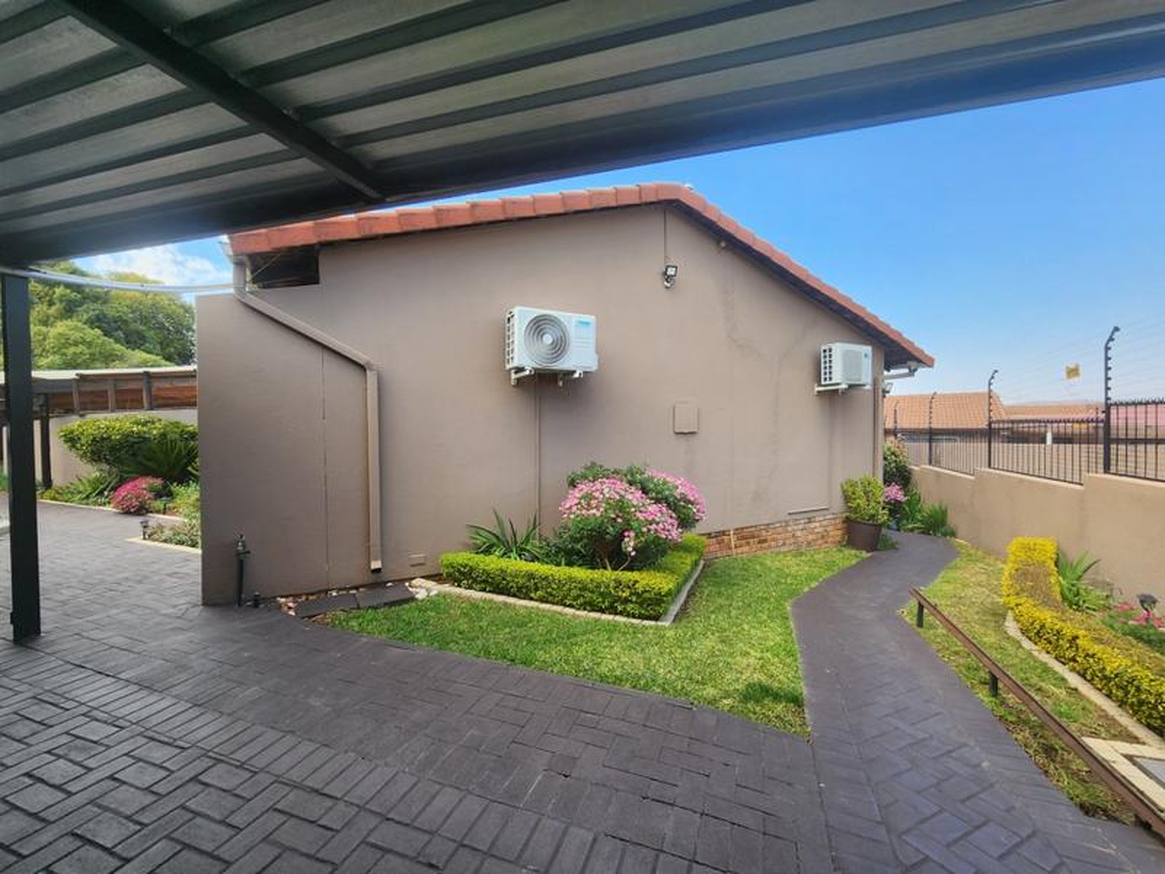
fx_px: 438
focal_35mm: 13
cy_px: 437
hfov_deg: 106.2
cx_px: 582
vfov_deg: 89.9
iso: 50
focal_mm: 2.2
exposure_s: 1/368
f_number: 2.2
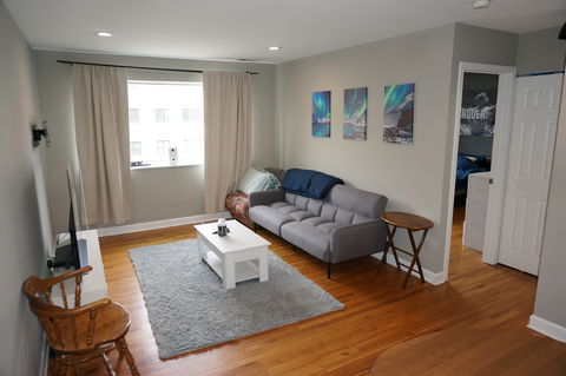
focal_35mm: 24
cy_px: 188
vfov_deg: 53.0
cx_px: 283
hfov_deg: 73.8
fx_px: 377
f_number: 4
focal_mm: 16
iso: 250
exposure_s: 1/60
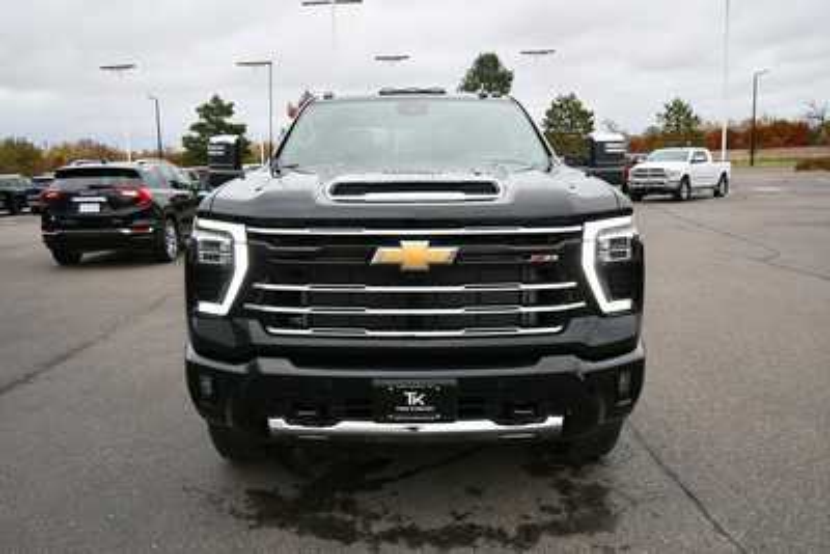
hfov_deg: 61.9
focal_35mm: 30
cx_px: 415
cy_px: 277
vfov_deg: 43.6
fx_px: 692
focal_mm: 20
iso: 640
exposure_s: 1/250
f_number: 5.6
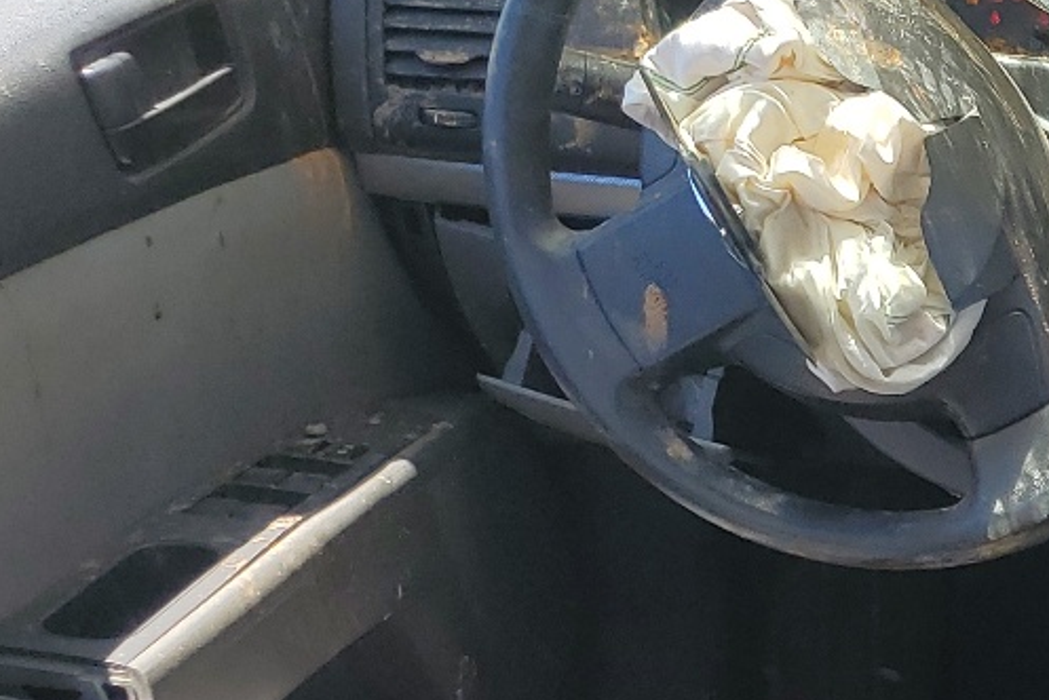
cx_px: 1613
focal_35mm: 87
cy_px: 932
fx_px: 2536
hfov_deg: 19.9
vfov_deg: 15.0
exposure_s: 1/769
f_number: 1.5
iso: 50
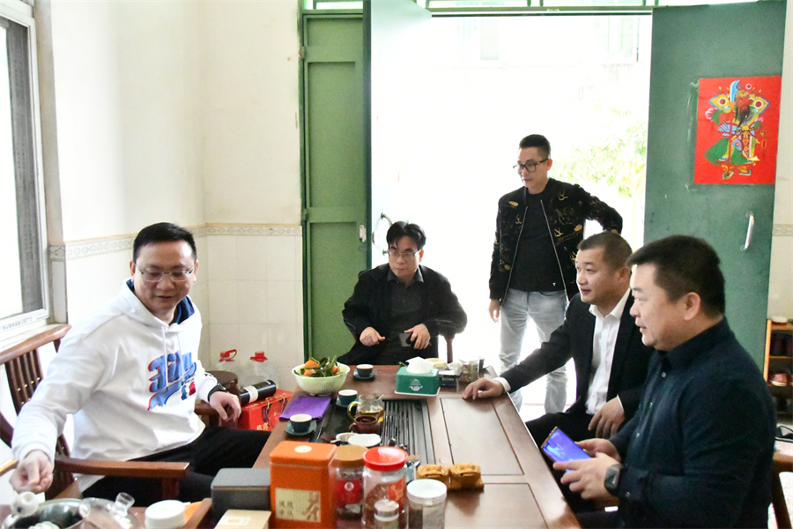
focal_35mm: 27
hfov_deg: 67.4
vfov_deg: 47.9
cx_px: 396
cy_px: 264
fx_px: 595
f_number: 3.5
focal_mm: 18
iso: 40000
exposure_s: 1/8000
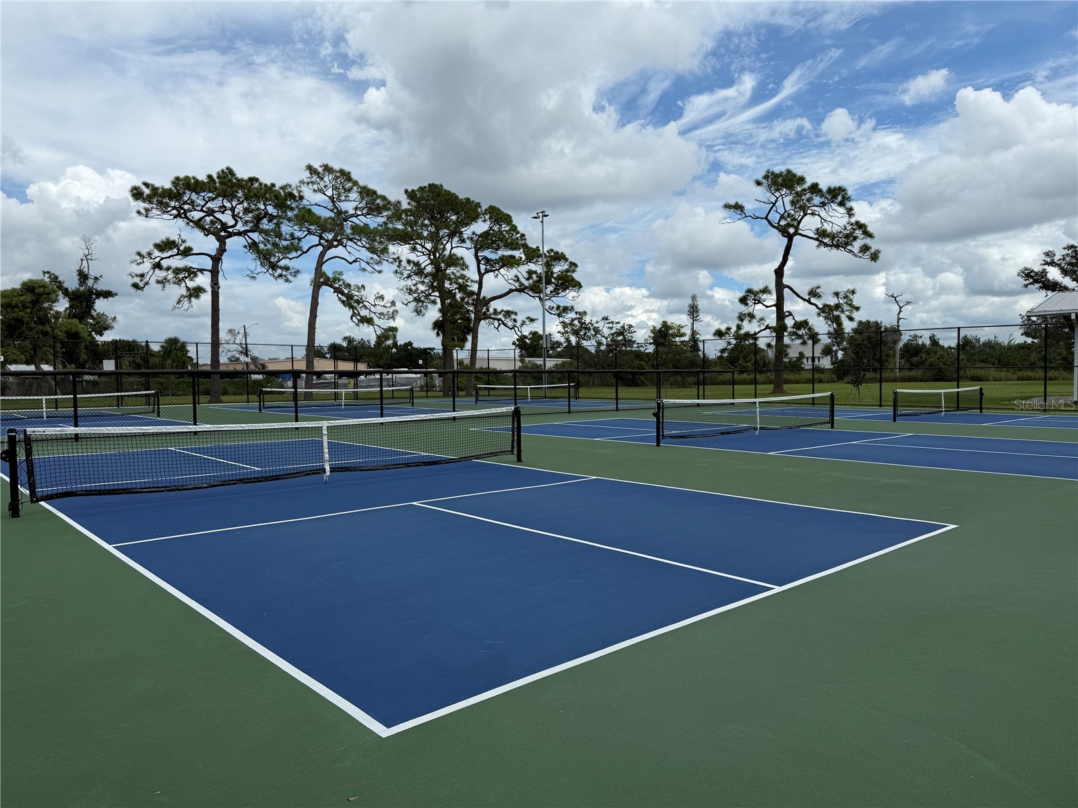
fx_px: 747
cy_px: 404
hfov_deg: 71.6
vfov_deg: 56.8
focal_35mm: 24
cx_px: 539
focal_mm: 6.76
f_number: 1.78
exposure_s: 1/6711
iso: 80
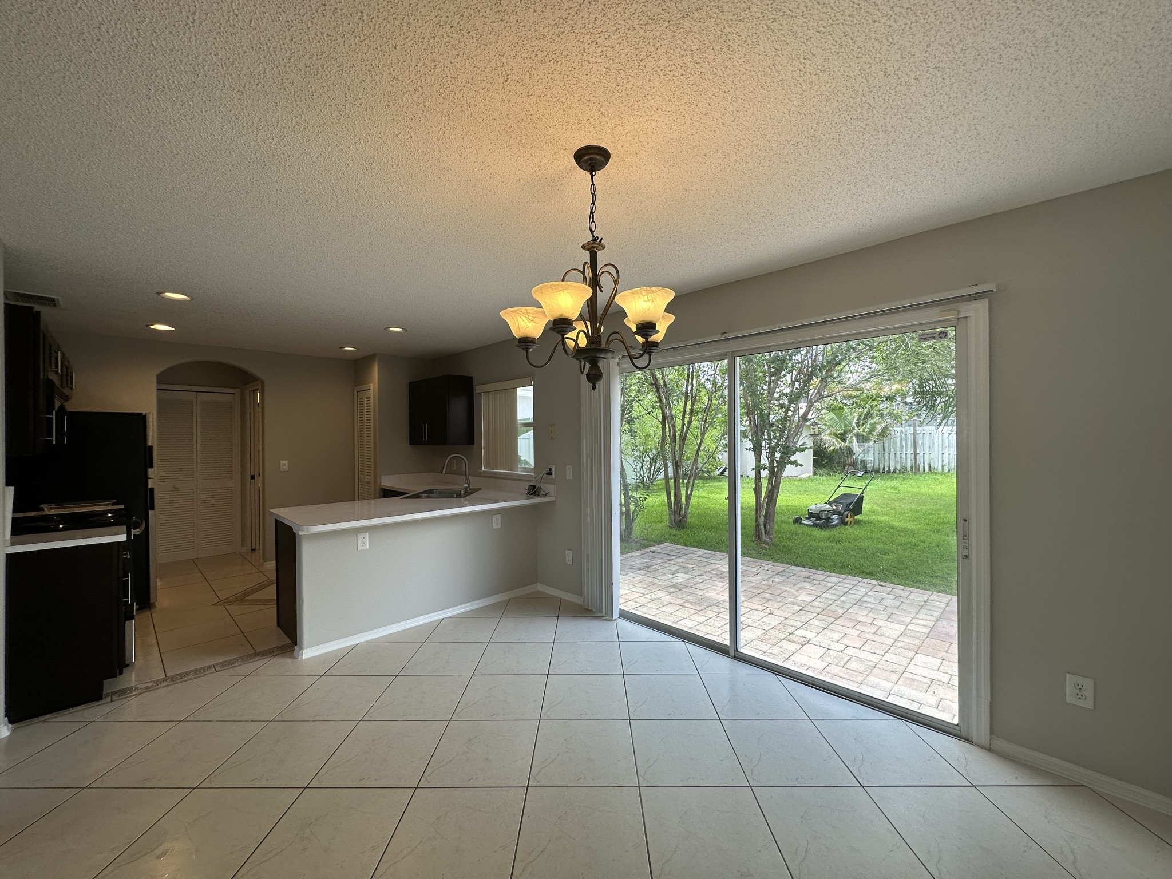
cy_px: 440
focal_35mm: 14
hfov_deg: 102.1
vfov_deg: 85.7
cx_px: 586
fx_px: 474
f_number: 2.2
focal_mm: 2.22
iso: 40
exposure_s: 1/152
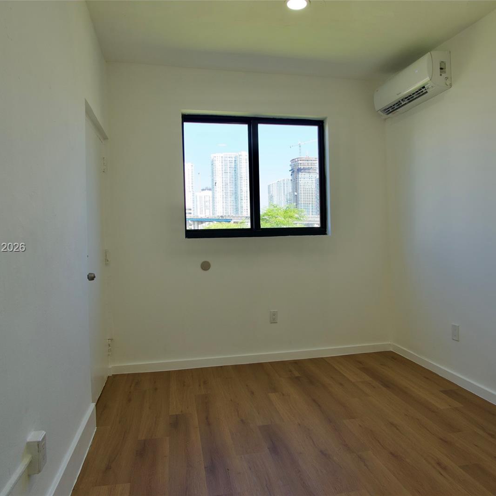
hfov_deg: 67.3
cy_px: 248
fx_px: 373
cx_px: 253
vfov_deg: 67.3
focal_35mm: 23
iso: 160
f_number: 4
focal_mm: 12
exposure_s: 1/160
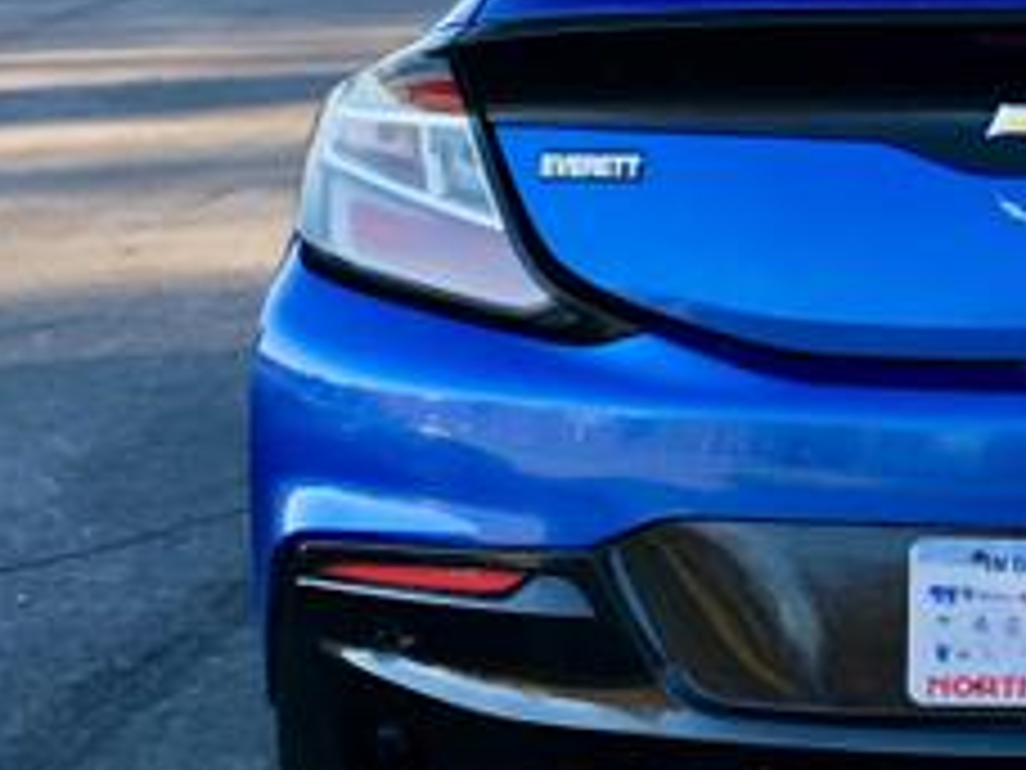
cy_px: 320
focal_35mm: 62
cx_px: 1080
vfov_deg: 23.6
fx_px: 1838
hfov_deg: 28.8
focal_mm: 4
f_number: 1.8
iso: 32
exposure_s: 1/120
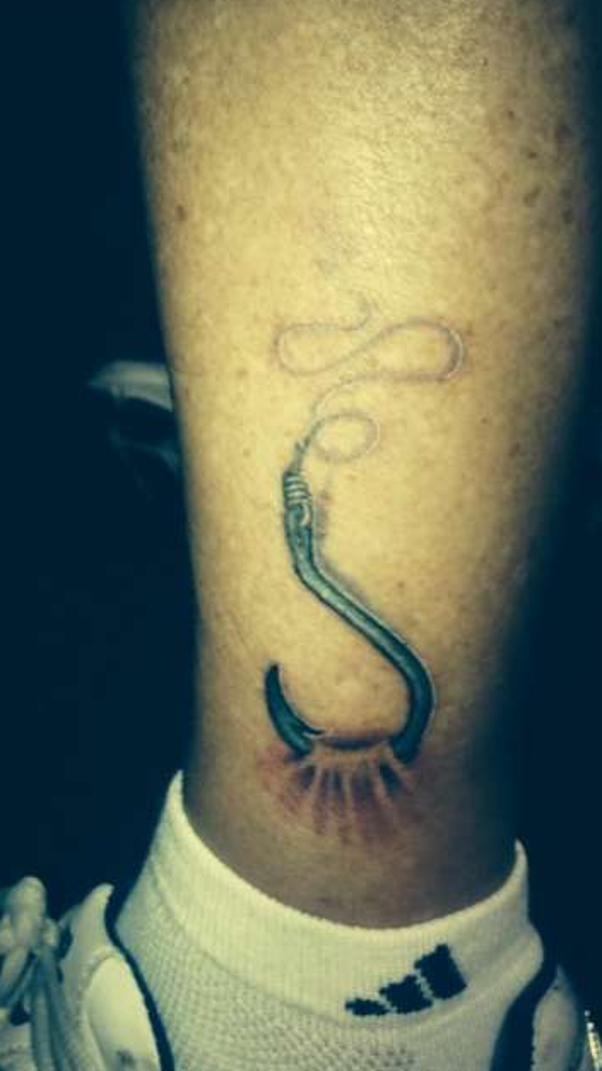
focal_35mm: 39
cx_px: 229
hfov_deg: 30.3
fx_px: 1107
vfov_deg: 51.6
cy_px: 536
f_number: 2.4
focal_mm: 4.28
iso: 50
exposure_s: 1/35
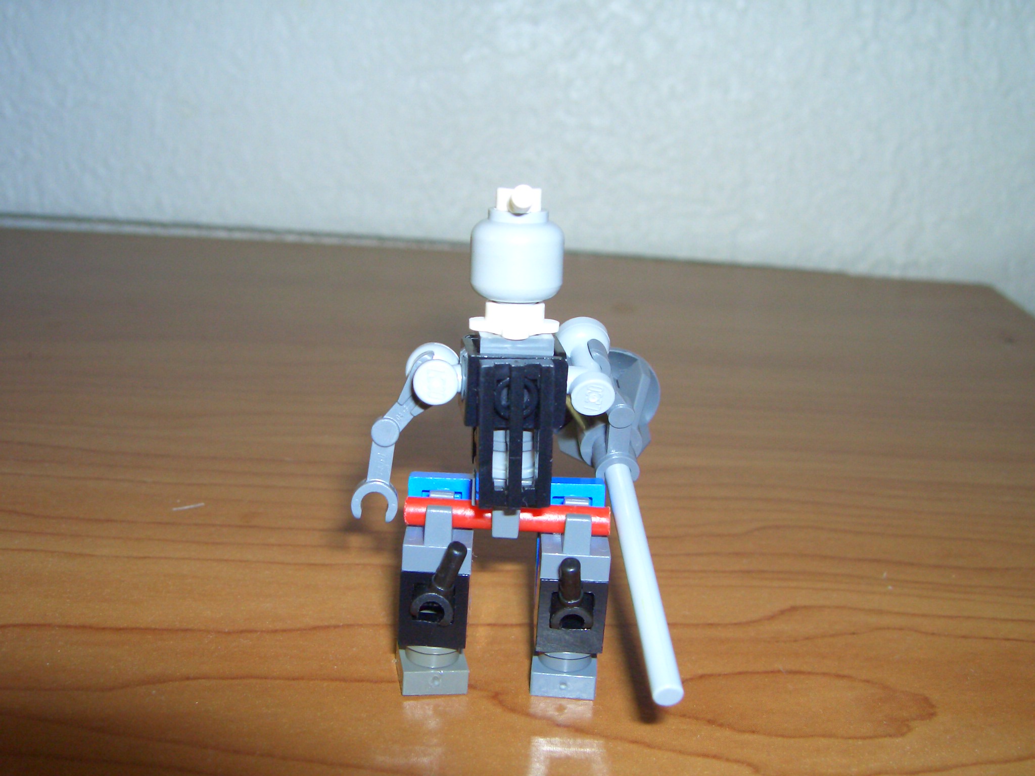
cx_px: 518
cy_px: 388
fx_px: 1166
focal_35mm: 39
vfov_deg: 36.8
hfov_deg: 47.9
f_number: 4.8
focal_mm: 8
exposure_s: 1/60
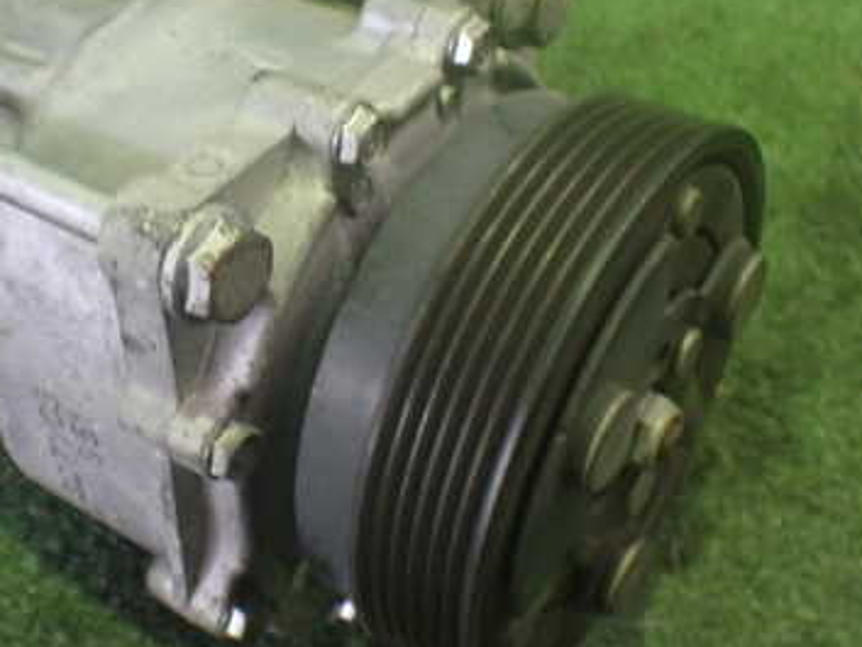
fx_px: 1270
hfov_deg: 36.9
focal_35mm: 51
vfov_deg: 28.6
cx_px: 264
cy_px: 283
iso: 800
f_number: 2.3
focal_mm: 5.4
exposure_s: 1/30
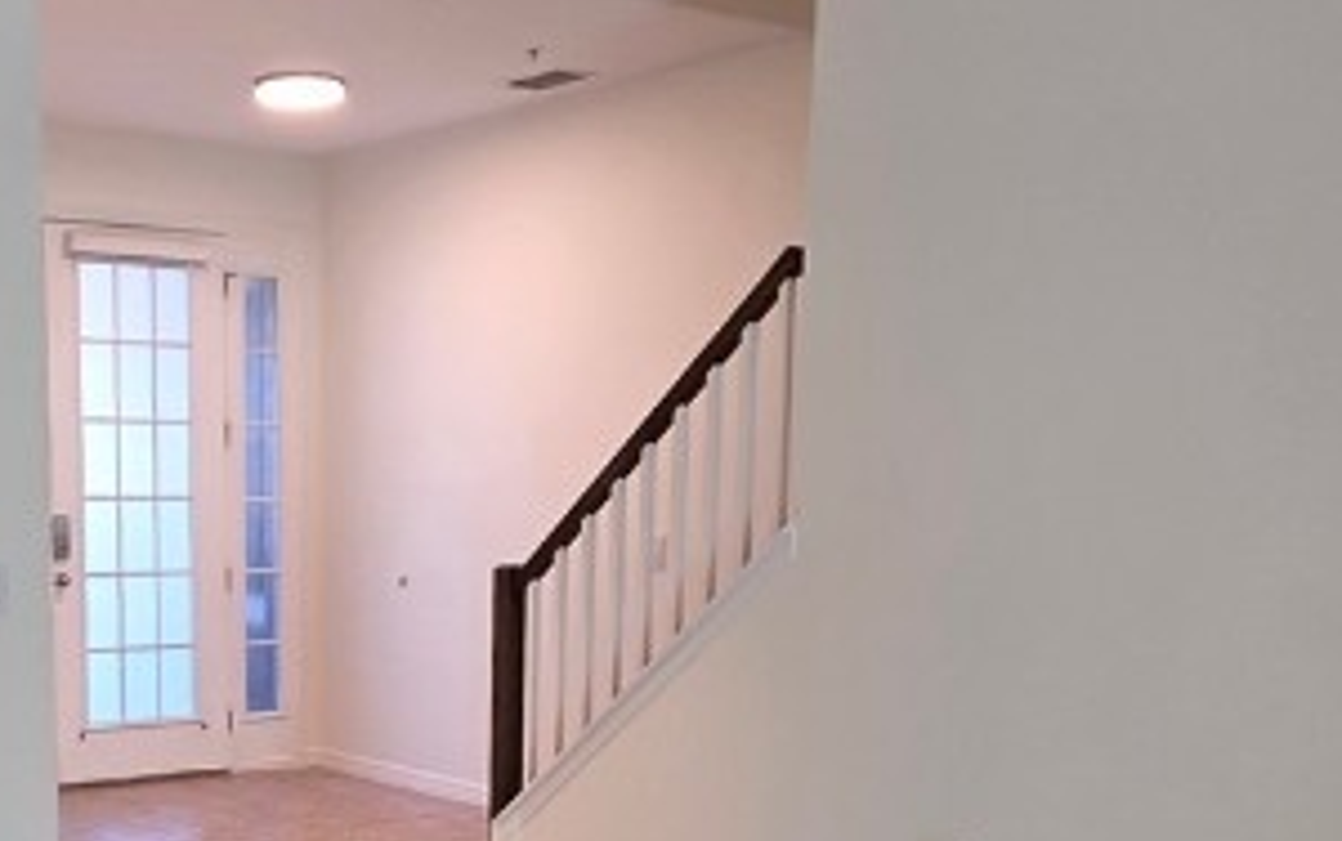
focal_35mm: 47
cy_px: 783
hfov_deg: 41.4
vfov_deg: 26.4
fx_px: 1720
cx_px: 344
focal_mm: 2.2
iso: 200
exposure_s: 1/60
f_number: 1.9
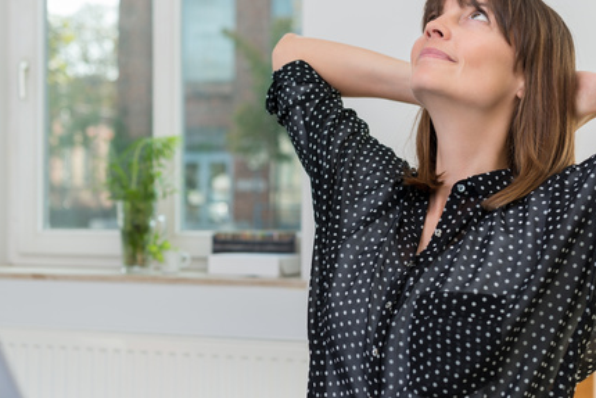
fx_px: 1143
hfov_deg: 29.1
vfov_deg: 19.7
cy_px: 215
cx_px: 226
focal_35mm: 69
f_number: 2.8
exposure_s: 1/320
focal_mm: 35
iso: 100
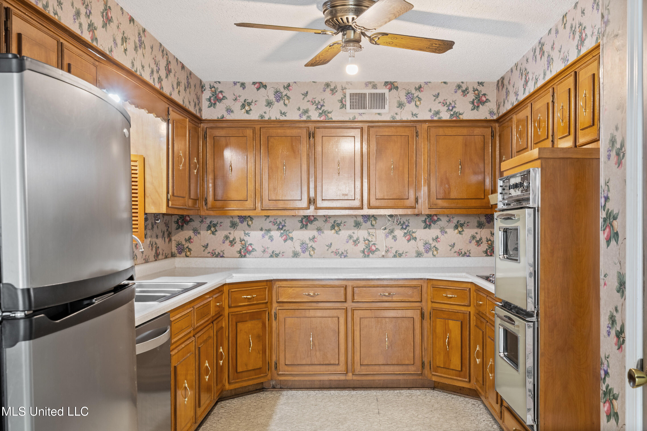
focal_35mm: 35
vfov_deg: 37.9
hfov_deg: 54.4
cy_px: 216
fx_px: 629
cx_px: 324
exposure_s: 1
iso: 800
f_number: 9
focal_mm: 35
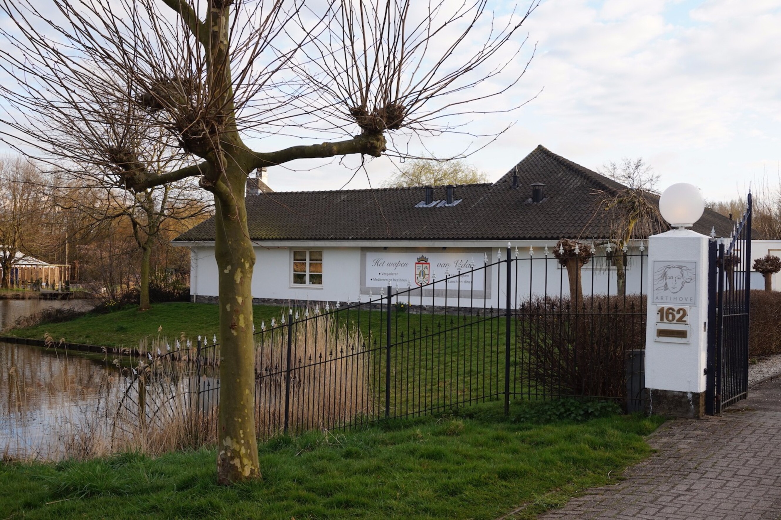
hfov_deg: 47.9
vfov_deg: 33.0
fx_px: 878
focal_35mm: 40
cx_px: 390
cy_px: 260
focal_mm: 27
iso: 100
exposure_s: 1/60
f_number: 7.1
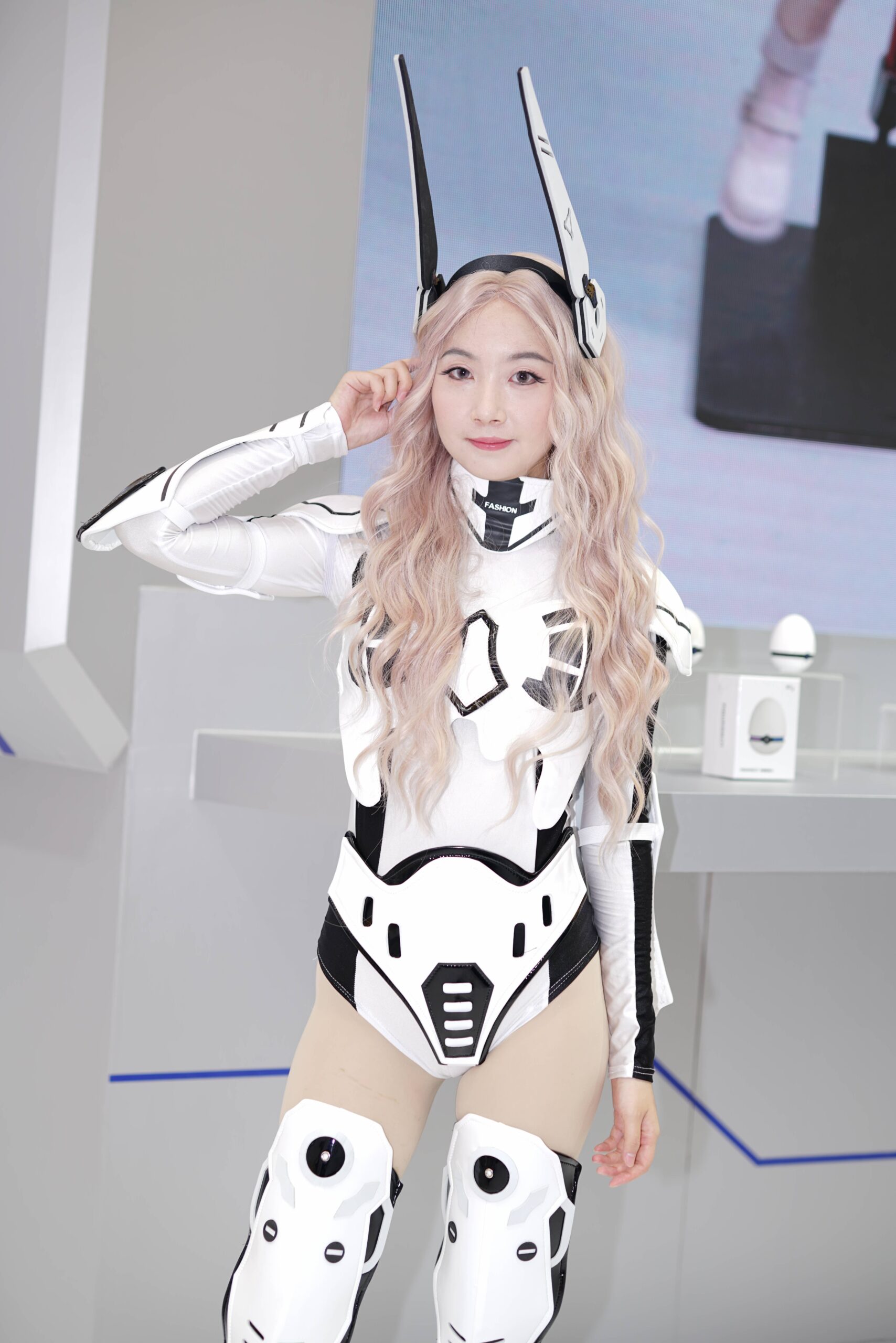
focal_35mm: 50
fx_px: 1866
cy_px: 672
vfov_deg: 39.6
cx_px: 448
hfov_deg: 27.0
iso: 50
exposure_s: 1/80
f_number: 2
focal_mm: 50
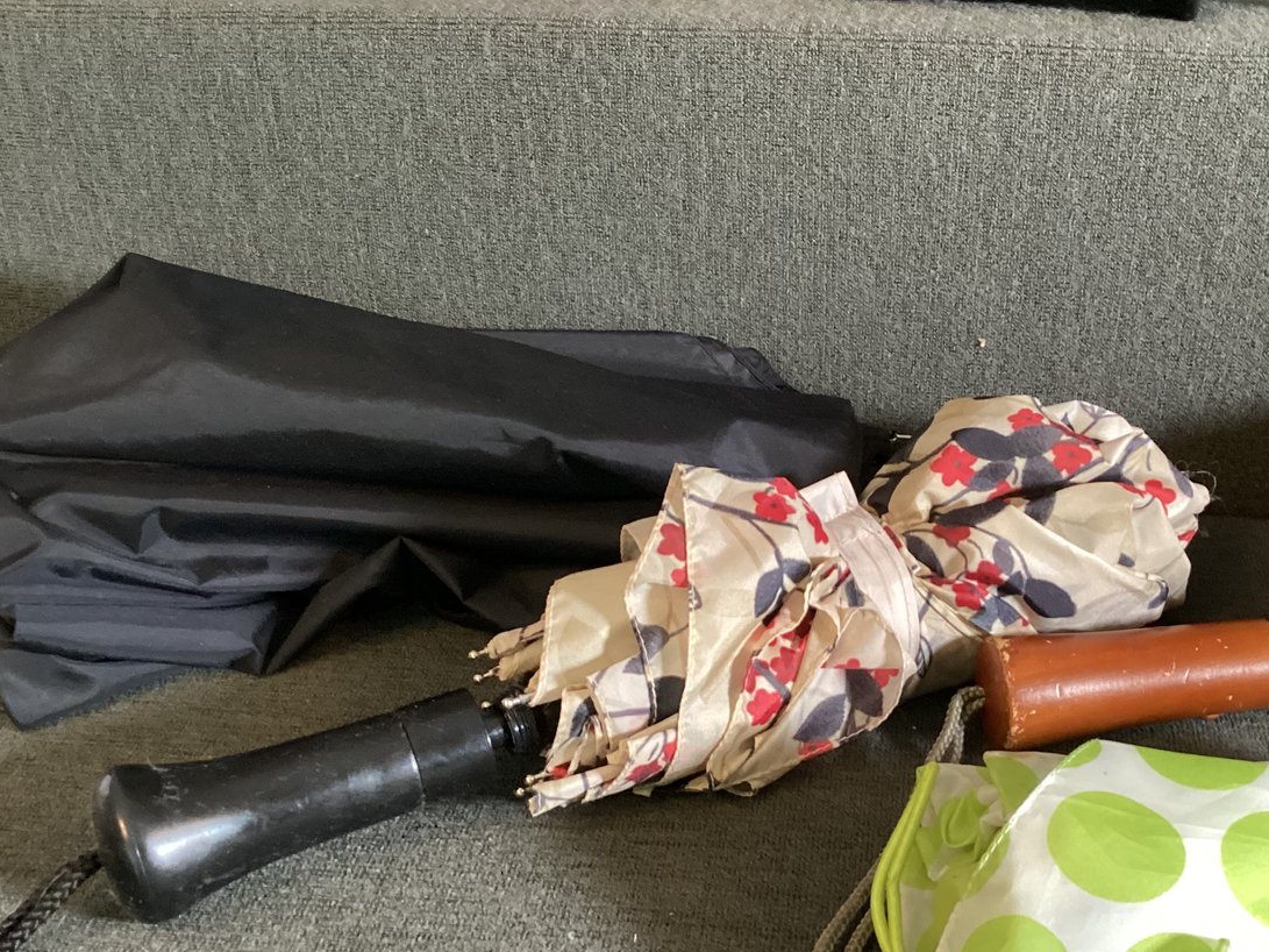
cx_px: 825
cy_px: 593
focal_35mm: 43
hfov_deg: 43.4
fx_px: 1576
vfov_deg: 33.4
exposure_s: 1/50
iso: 250
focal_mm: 3.3
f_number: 2.4
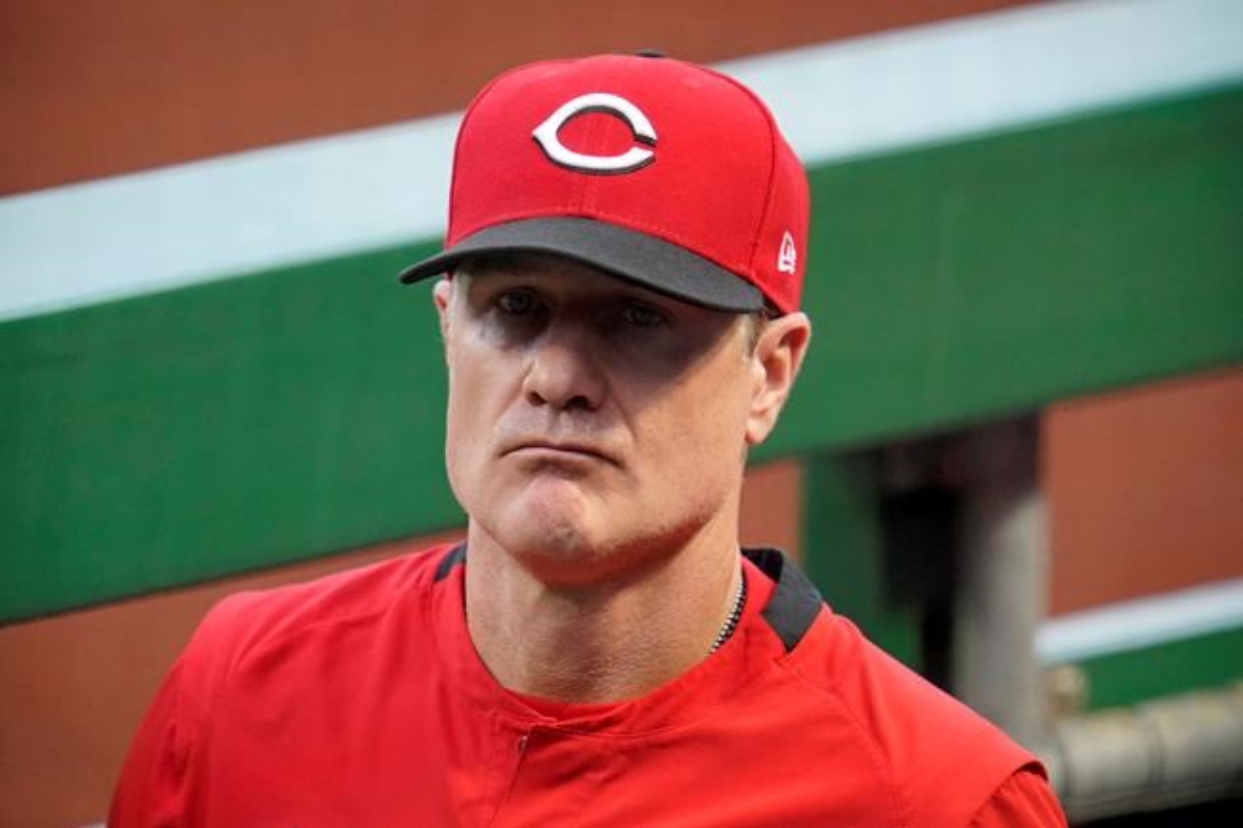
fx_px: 27614
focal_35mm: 800
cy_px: 414
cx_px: 622
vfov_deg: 1.7
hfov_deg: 2.6
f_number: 5.6
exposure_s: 1/2000
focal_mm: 800
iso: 10000
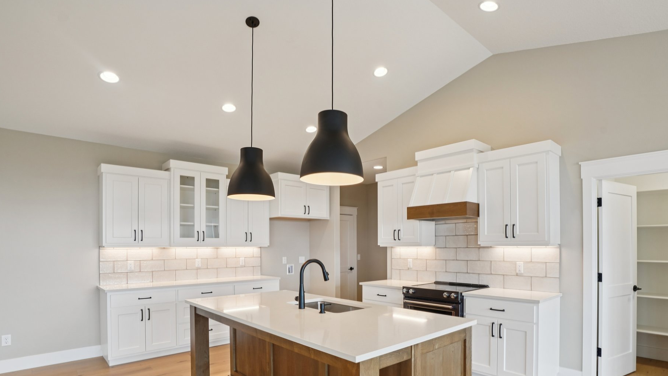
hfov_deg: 89.4
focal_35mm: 19
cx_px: 360
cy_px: 245
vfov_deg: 57.3
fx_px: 337
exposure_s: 1/30
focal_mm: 16
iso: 400
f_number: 8
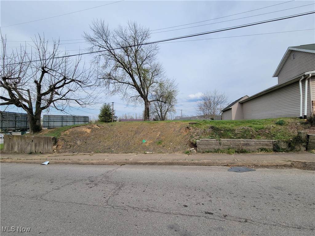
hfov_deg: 106.2
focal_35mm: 13
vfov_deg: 89.9
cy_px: 118
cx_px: 158
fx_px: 118
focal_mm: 2.2
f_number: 2.2
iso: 50
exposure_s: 1/1761
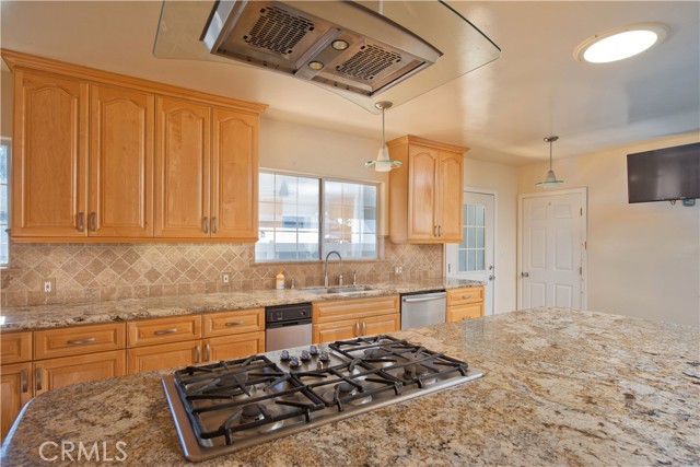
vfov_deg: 64.6
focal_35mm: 19
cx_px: 350
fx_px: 370
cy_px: 234
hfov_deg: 86.9
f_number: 5.6
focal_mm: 19
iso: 400
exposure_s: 1/200
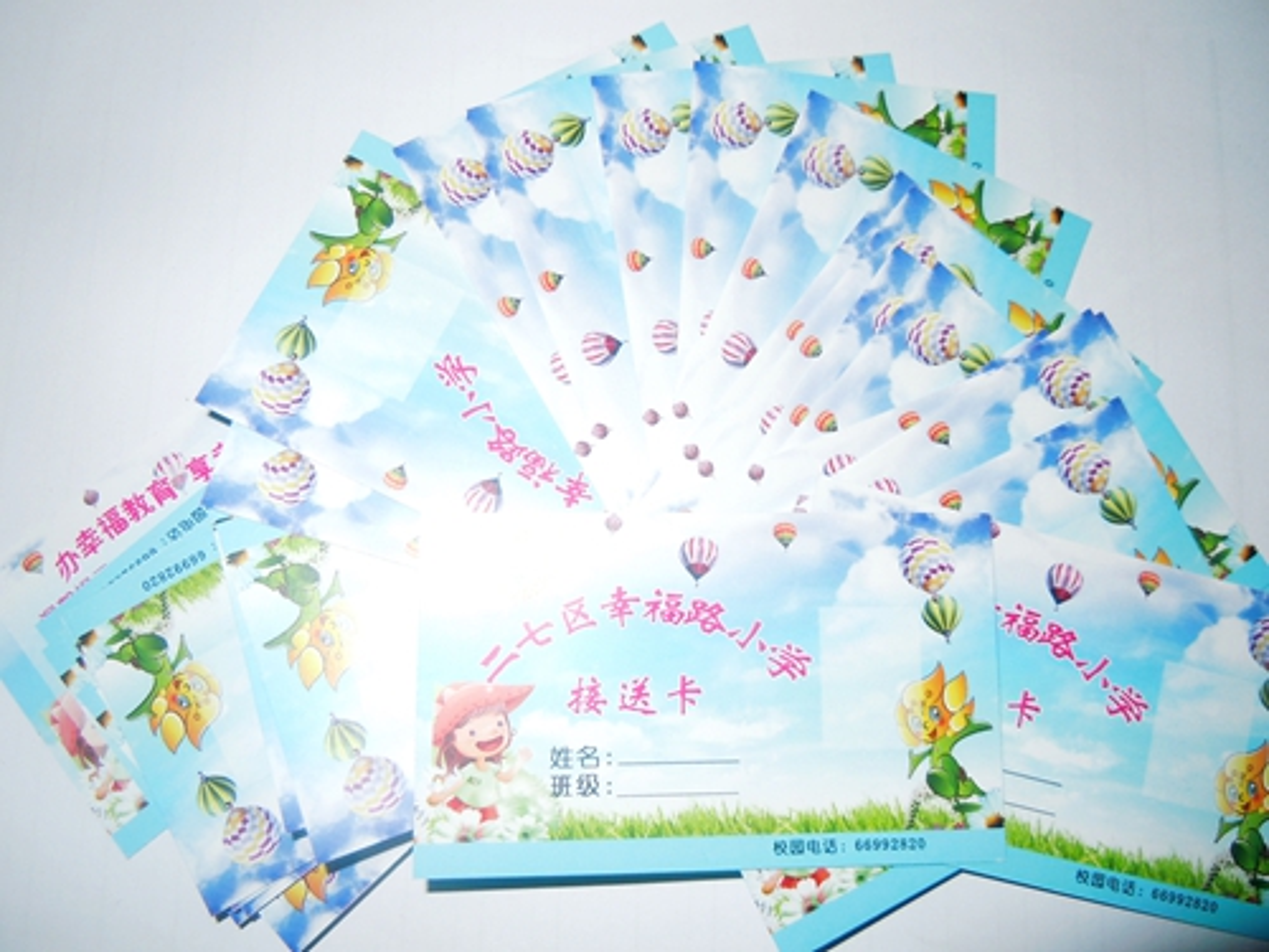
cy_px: 476
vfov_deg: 46.8
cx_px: 634
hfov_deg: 60.0
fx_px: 1100
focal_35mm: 30
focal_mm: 5.4
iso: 100
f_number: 3.5
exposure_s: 1/30
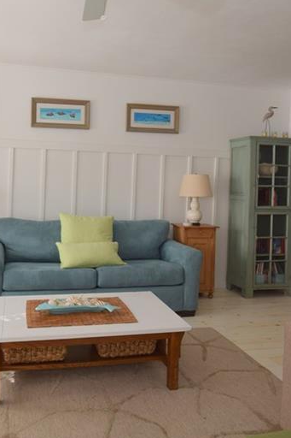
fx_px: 364
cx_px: 90
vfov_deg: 61.8
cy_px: 193
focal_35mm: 30
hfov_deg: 42.8
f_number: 5.6
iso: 200
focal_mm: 10
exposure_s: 1/125
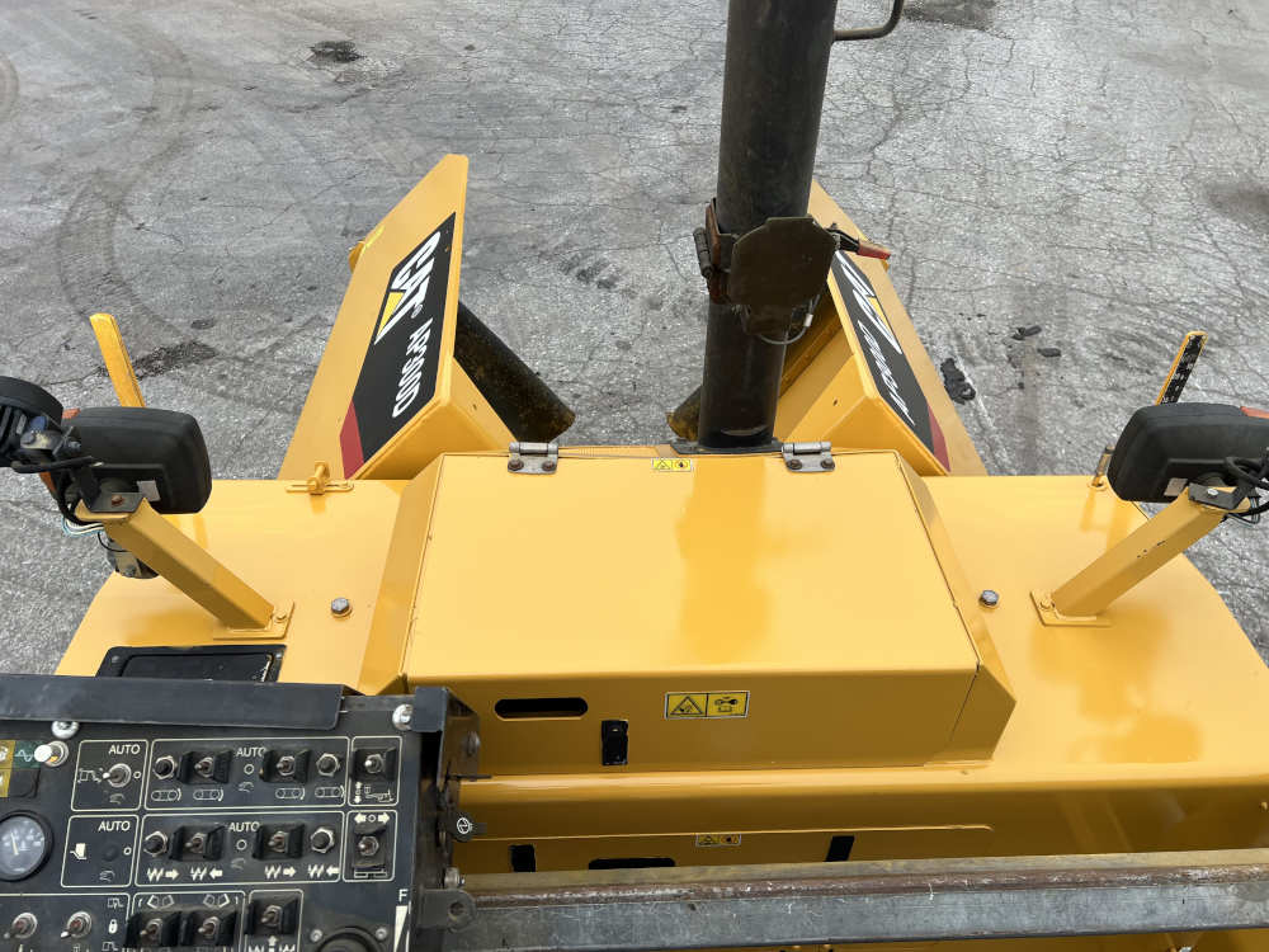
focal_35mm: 26
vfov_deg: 53.1
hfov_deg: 67.3
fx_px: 953
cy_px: 476
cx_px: 634
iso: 50
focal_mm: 5.7
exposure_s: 1/674
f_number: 1.5
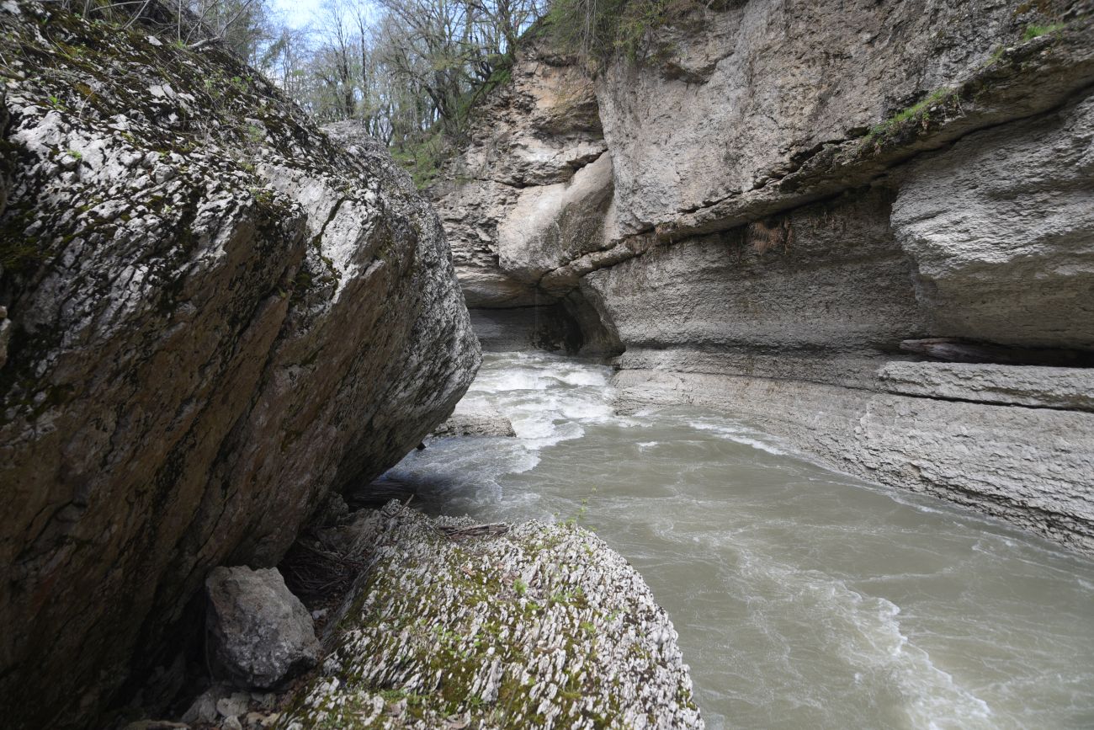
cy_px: 365
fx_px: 942
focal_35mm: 31
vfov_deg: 42.3
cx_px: 547
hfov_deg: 60.3
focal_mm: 31
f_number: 5
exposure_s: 1/125
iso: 125
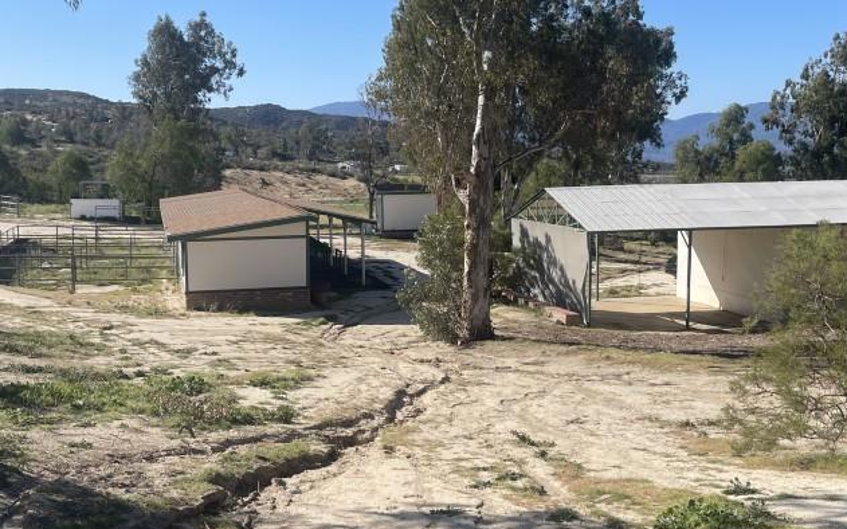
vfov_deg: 29.8
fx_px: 992
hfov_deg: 45.9
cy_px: 279
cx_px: 322
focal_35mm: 43
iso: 32
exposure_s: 1/3788
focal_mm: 5.1
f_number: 1.6
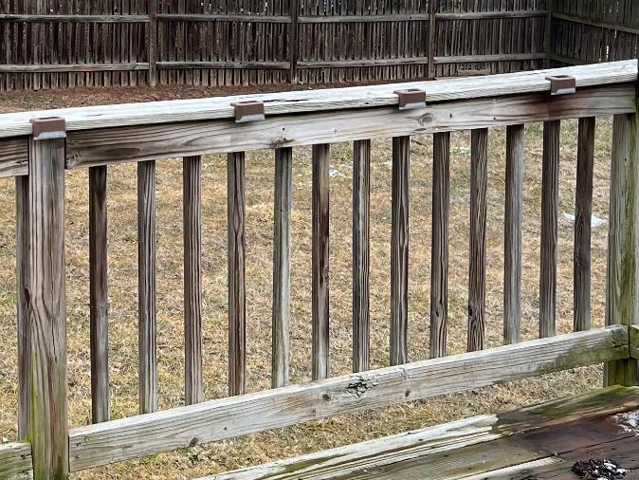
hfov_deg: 24.2
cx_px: 99
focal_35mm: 79
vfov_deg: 18.2
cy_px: -6
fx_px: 1459
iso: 50
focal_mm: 5.7
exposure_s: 1/674
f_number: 1.5
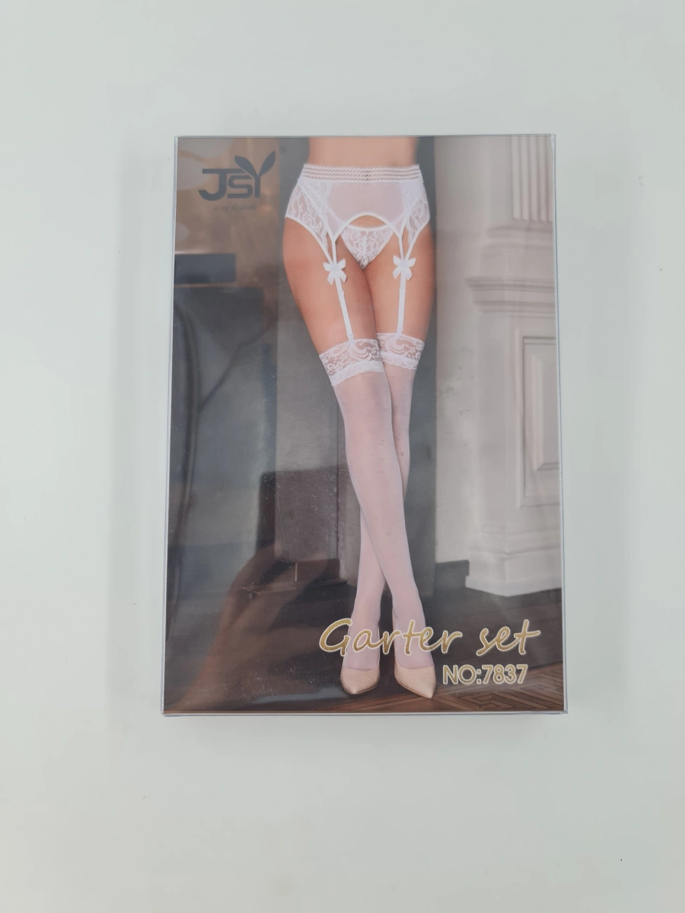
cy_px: 456
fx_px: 660
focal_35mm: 25
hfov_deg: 54.9
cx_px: 342
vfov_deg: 69.4
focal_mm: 7
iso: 50
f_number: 1.8
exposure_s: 1/186
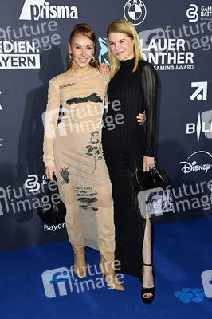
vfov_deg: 48.5
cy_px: 160
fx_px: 354
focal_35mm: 40
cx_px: 106
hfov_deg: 33.3
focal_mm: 40
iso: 1000
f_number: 5.6
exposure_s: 1/250
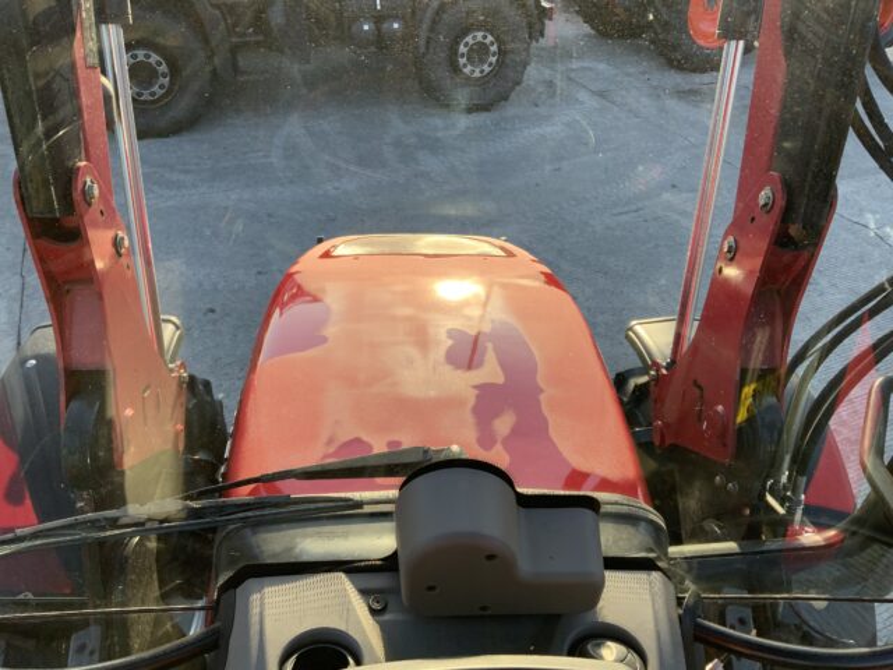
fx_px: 748
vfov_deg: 48.2
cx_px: 446
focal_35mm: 29
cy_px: 335
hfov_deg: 61.7
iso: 16
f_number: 1.8
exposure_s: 1/200
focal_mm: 3
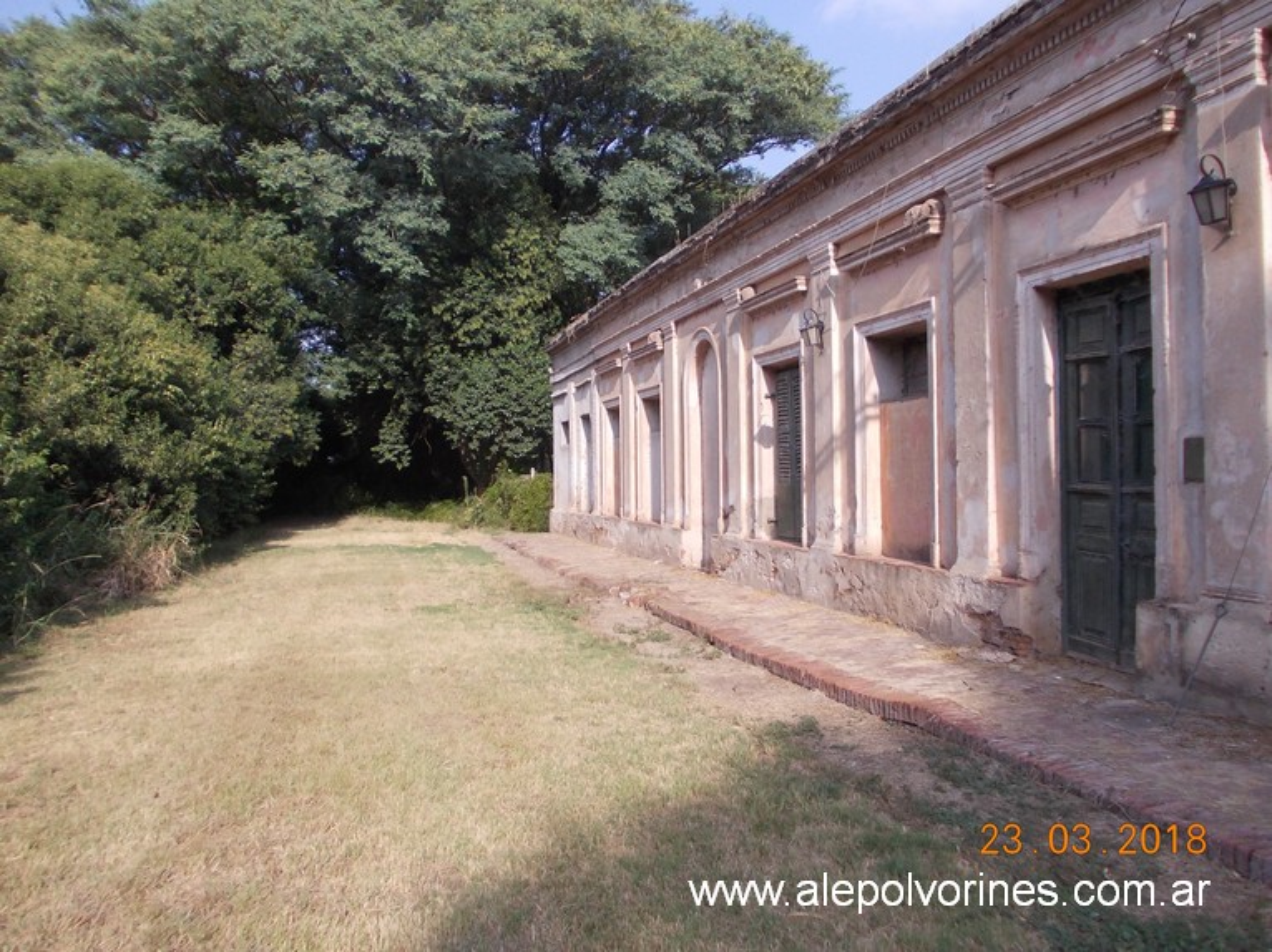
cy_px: 476
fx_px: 1029
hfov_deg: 63.5
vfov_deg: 49.7
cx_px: 636
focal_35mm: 28
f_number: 5.4
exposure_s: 1/200
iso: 80
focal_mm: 4
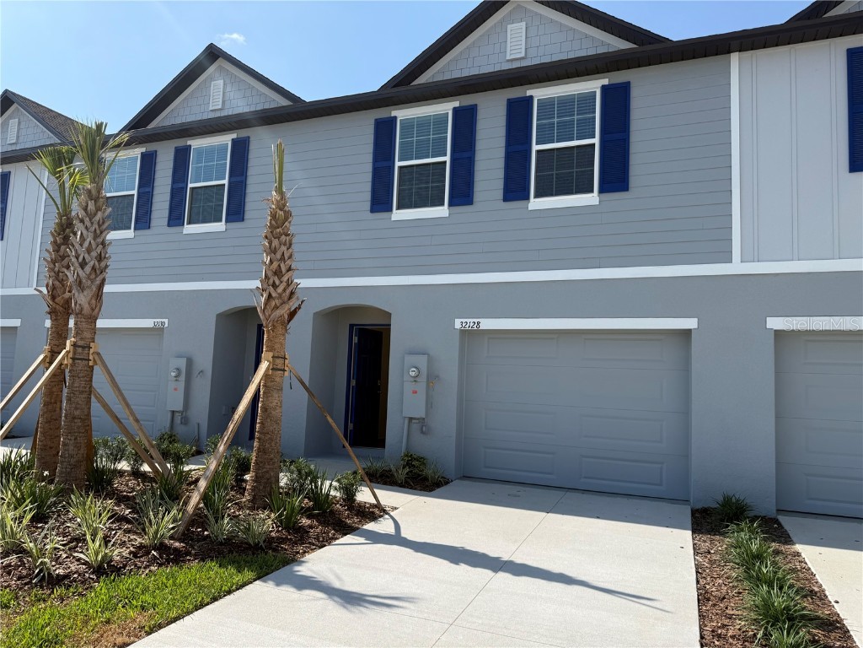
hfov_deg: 71.6
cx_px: 432
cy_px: 324
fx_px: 598
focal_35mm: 24
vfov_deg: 56.8
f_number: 1.78
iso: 80
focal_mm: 6.76
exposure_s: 1/4405
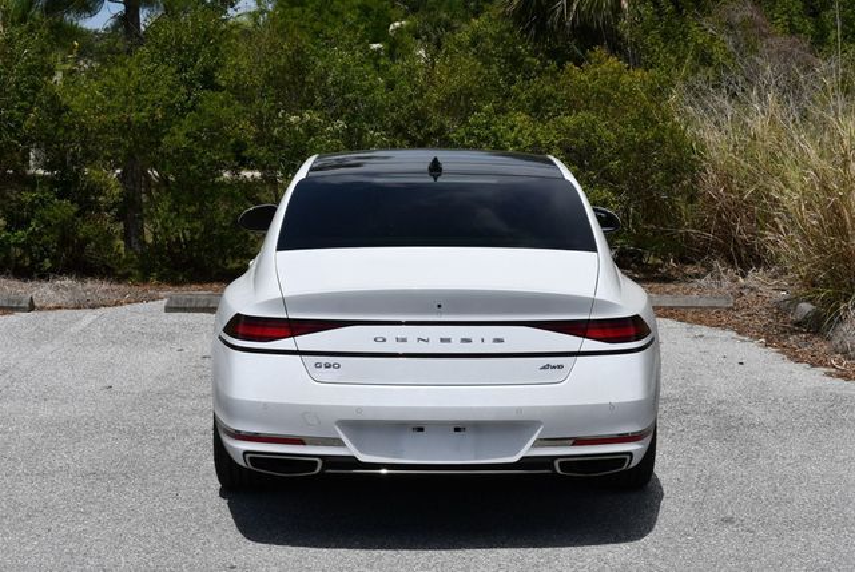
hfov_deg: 29.6
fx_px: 1616
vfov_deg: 20.1
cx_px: 428
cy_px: 286
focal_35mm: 68
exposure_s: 1/400
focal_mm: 34
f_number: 10
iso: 100
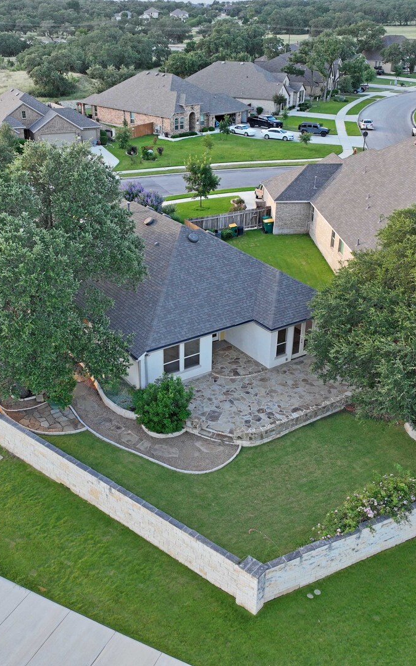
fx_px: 617
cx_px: 182
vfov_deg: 56.7
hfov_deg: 37.2
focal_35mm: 34
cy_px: 333
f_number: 2.8
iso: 130
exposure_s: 1/200
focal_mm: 12.29
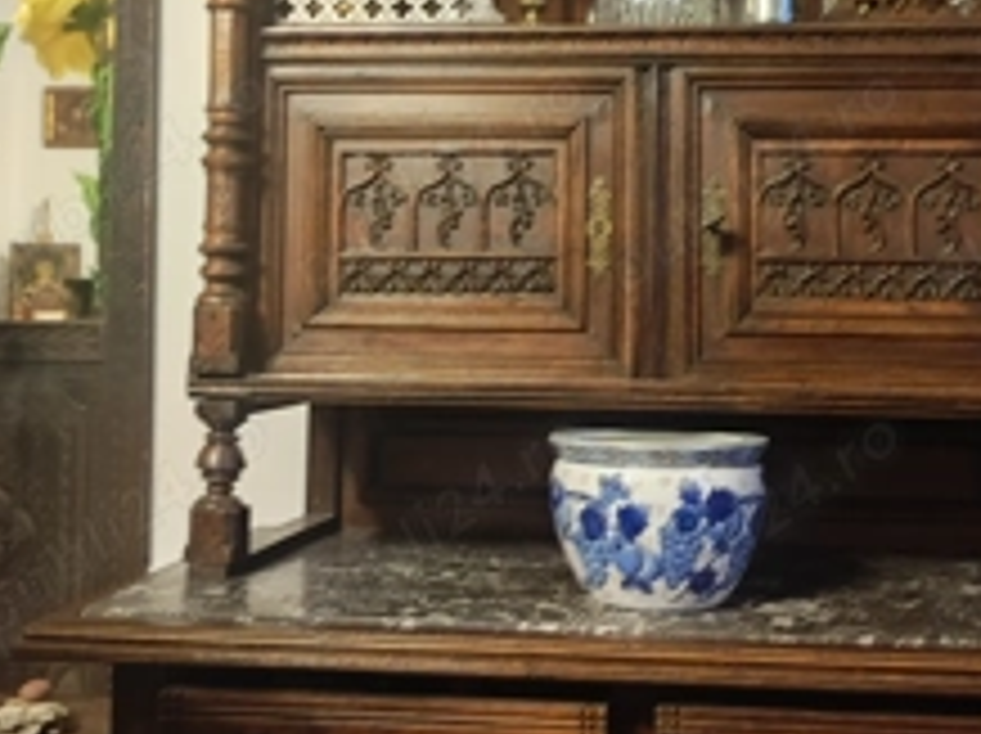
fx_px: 1302
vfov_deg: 31.3
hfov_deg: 41.1
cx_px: 594
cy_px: 259
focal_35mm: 46
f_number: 1.79
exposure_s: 1/10
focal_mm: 4.7
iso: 1201
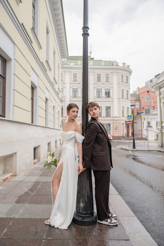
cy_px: 123
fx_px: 164
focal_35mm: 24
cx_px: 82
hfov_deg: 53.1
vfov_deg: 73.8
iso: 2500
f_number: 2.8
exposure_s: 1/125
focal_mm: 24
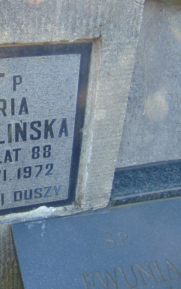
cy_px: 143
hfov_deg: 32.3
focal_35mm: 36
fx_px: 284
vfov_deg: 54.0
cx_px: -3
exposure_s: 1/100
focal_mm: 4.5
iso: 100
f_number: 3
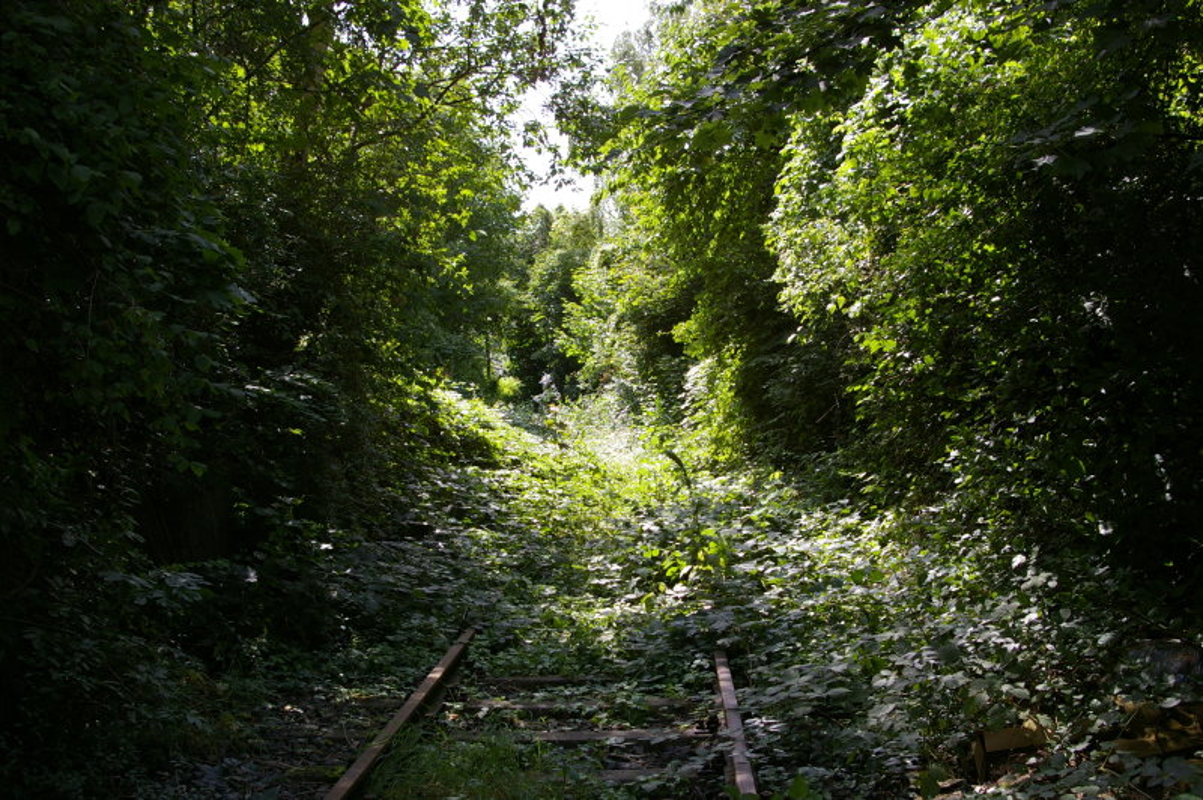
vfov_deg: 31.8
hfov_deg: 46.4
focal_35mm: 42
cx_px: 602
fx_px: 1402
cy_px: 400
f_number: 8
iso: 200
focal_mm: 28
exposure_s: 1/125
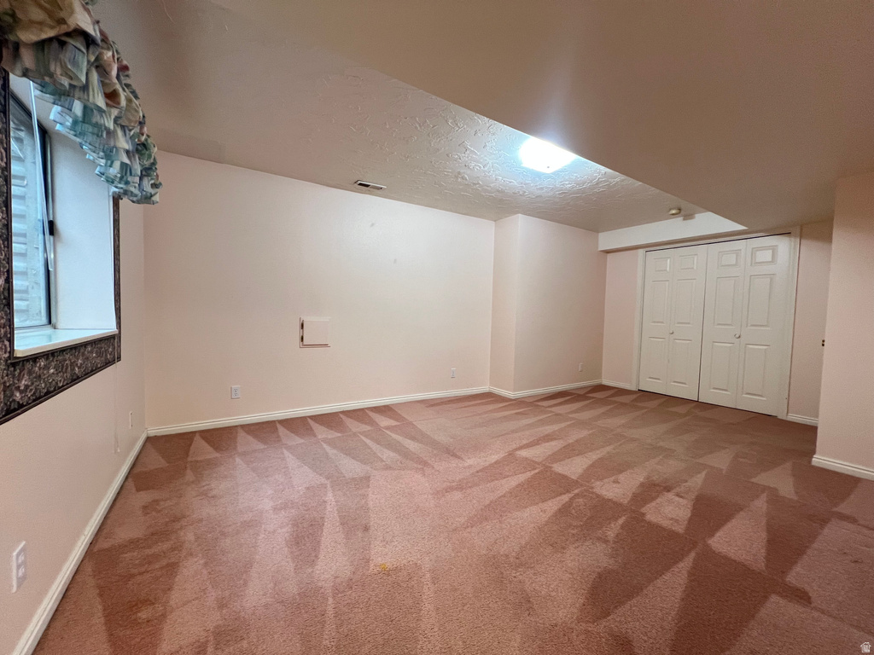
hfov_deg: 106.2
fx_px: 328
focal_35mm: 13
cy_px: 328
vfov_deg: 89.9
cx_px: 437
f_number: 1.8
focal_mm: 1.57
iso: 200
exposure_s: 1/60
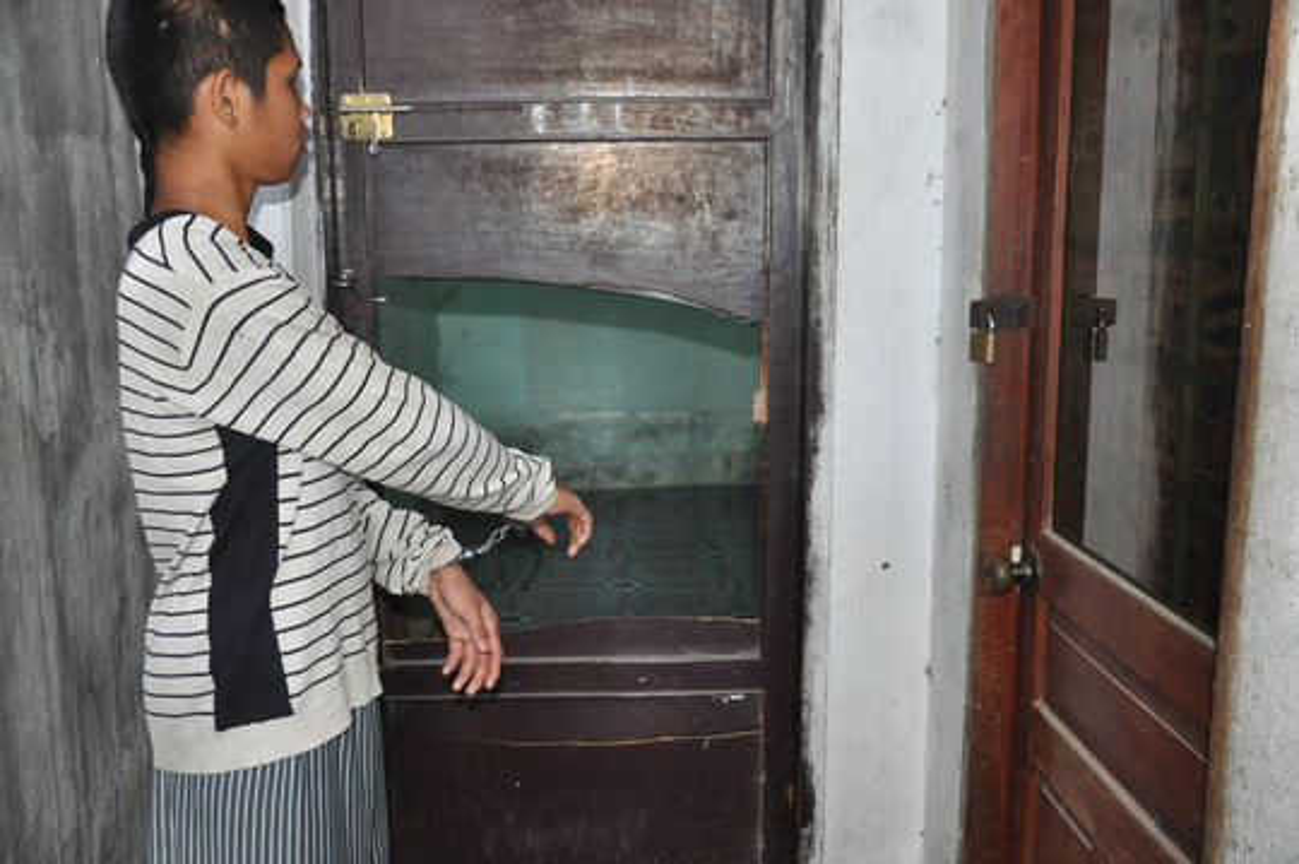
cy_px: 432
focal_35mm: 36
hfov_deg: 53.2
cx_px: 650
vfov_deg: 36.8
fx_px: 1298
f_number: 4.5
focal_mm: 24
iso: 1000
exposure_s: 1/60
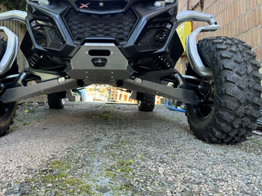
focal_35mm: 30
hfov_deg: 59.3
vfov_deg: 46.6
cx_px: 100
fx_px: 227
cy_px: 81
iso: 125
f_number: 1.78
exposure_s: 1/121
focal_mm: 6.76
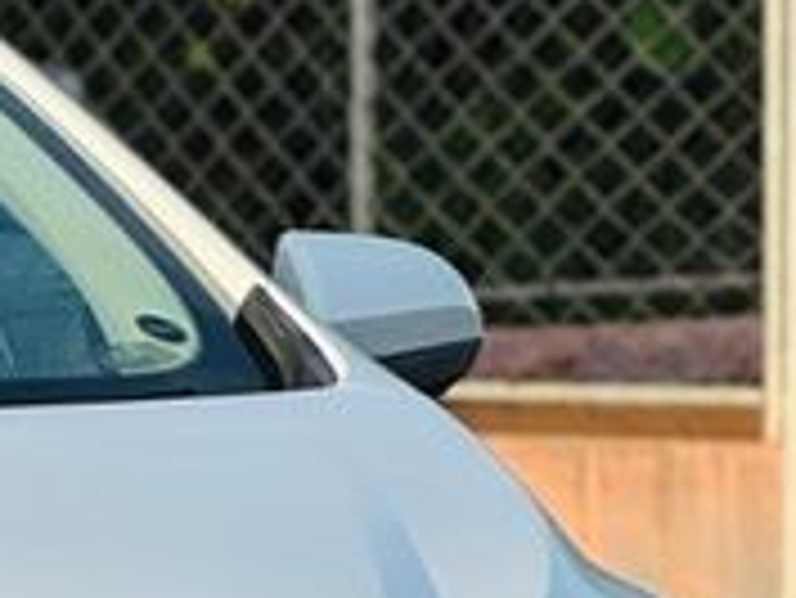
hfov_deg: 3.6
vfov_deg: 2.7
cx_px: -850
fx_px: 12633
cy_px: 1133
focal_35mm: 549
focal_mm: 15.66
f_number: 2.8
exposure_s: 1/880
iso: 50
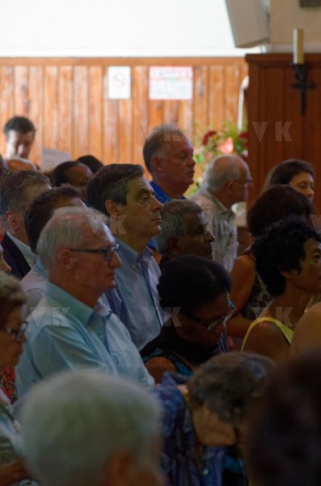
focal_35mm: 300
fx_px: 4033
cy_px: 243
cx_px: 160
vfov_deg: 6.9
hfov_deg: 4.6
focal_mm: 200
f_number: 5.6
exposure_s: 1/100
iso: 1000
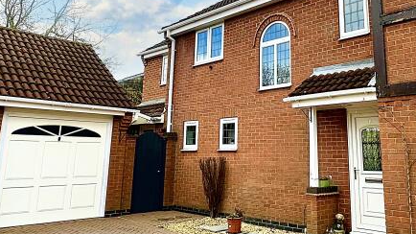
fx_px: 397
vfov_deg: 32.3
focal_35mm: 36
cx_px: 256
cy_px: 64
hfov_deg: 54.8
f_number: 2.2
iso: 40
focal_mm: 2.2
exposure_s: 1/1261
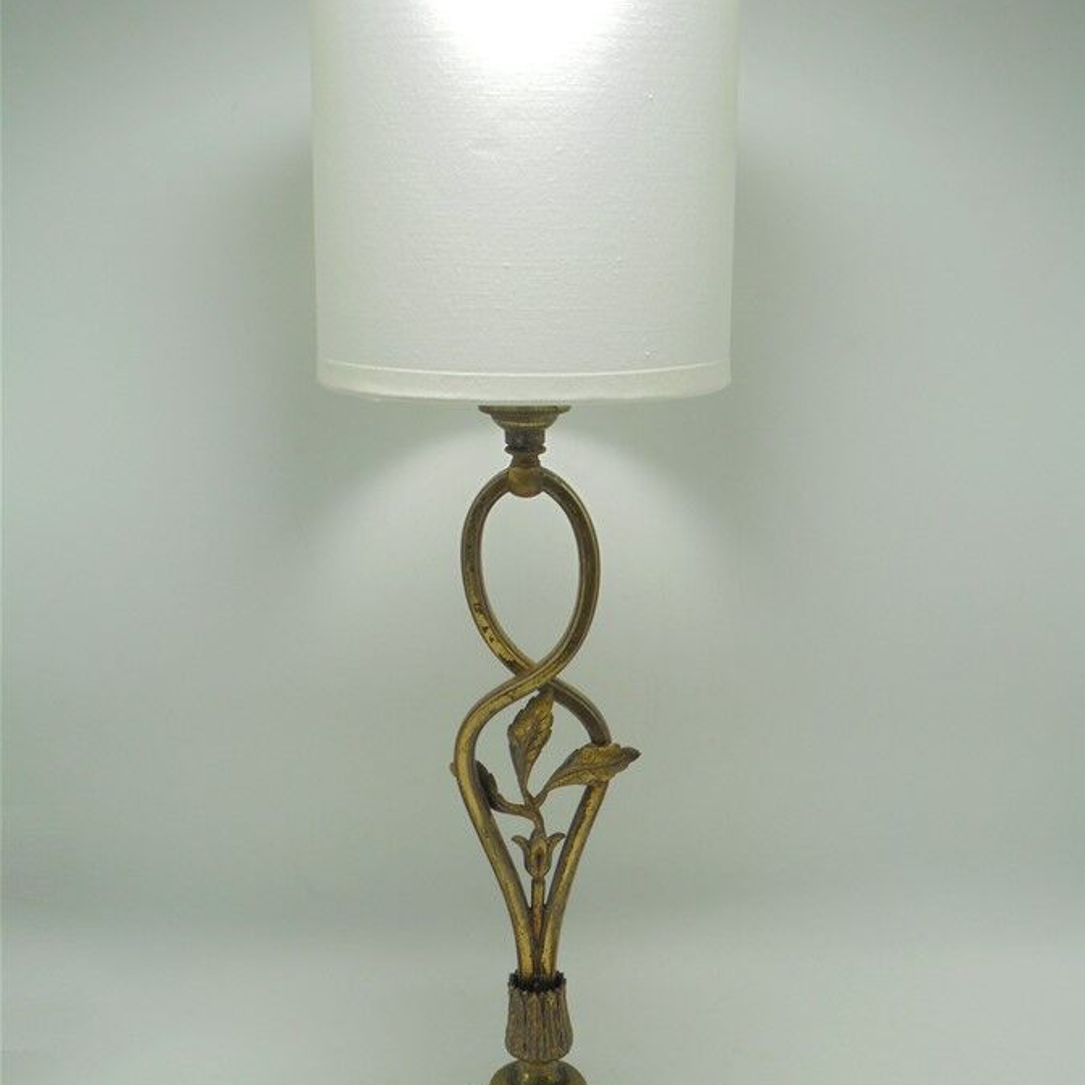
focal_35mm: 45
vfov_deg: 37.5
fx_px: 1596
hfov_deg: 37.6
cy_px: 583
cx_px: 543
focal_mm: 6.9
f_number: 4.2
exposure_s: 1/80
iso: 100
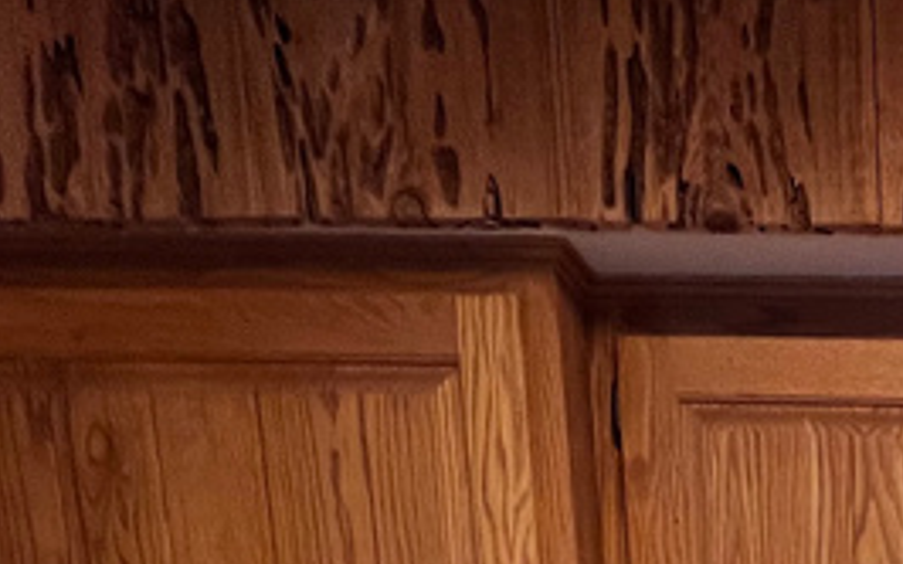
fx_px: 1304
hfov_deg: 30.6
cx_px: 1154
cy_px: 1237
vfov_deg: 16.2
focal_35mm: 53
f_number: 1.8
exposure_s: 1/120
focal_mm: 1.57
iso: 200
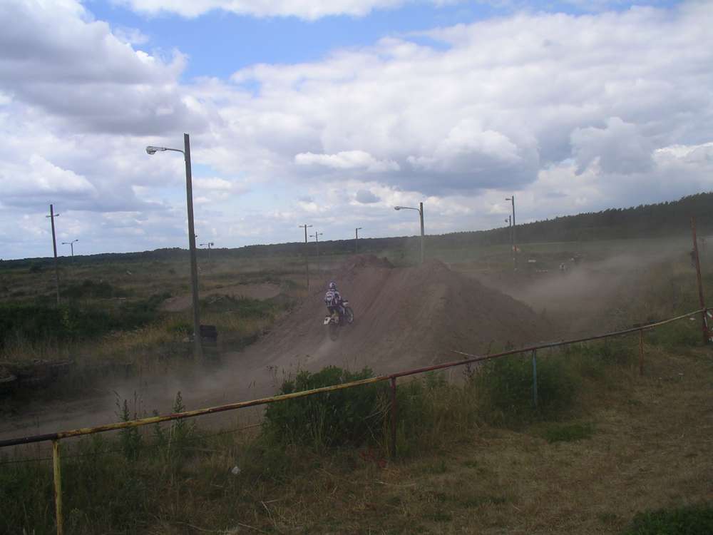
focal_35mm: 37
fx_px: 762
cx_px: 356
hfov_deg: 50.1
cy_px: 268
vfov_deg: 38.7
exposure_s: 1/160
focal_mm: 5.7
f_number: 6.9
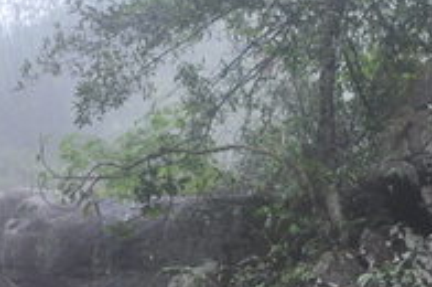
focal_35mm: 110
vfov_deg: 11.8
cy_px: 454
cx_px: 511
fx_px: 1318
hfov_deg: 17.8
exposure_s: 1/100
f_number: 5
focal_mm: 18
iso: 400
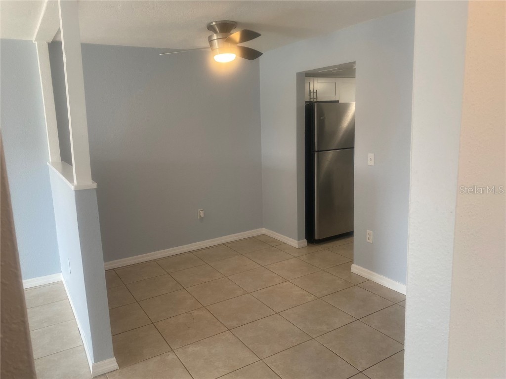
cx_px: 253
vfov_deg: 53.1
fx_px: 380
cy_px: 190
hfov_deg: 67.3
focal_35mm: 26
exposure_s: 1/121
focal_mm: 4.25
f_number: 1.8
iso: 100
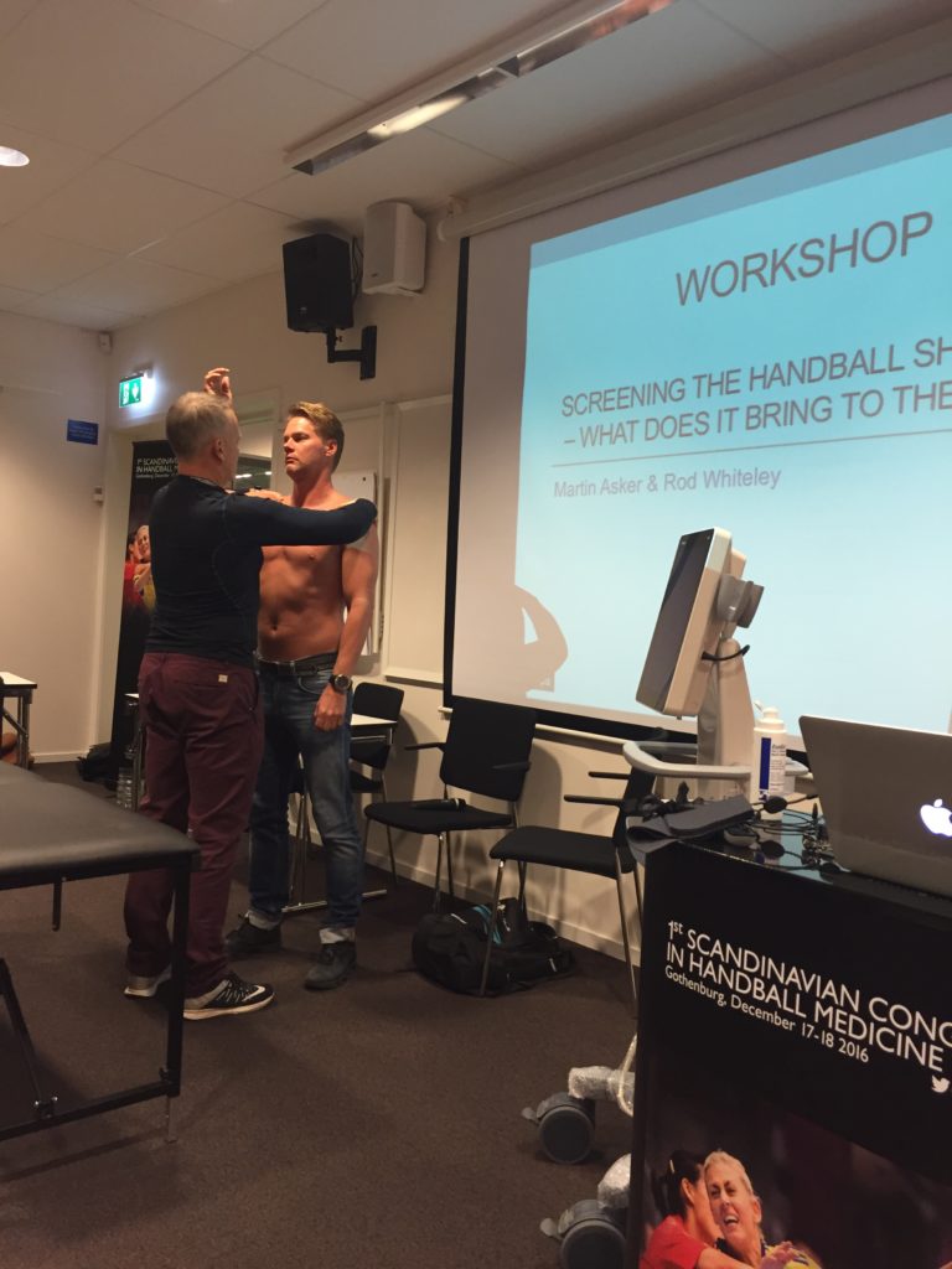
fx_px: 1063
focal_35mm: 29
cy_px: 634
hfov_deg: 48.2
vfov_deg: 61.7
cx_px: 476
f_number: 2.2
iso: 125
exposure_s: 1/33
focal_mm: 4.15
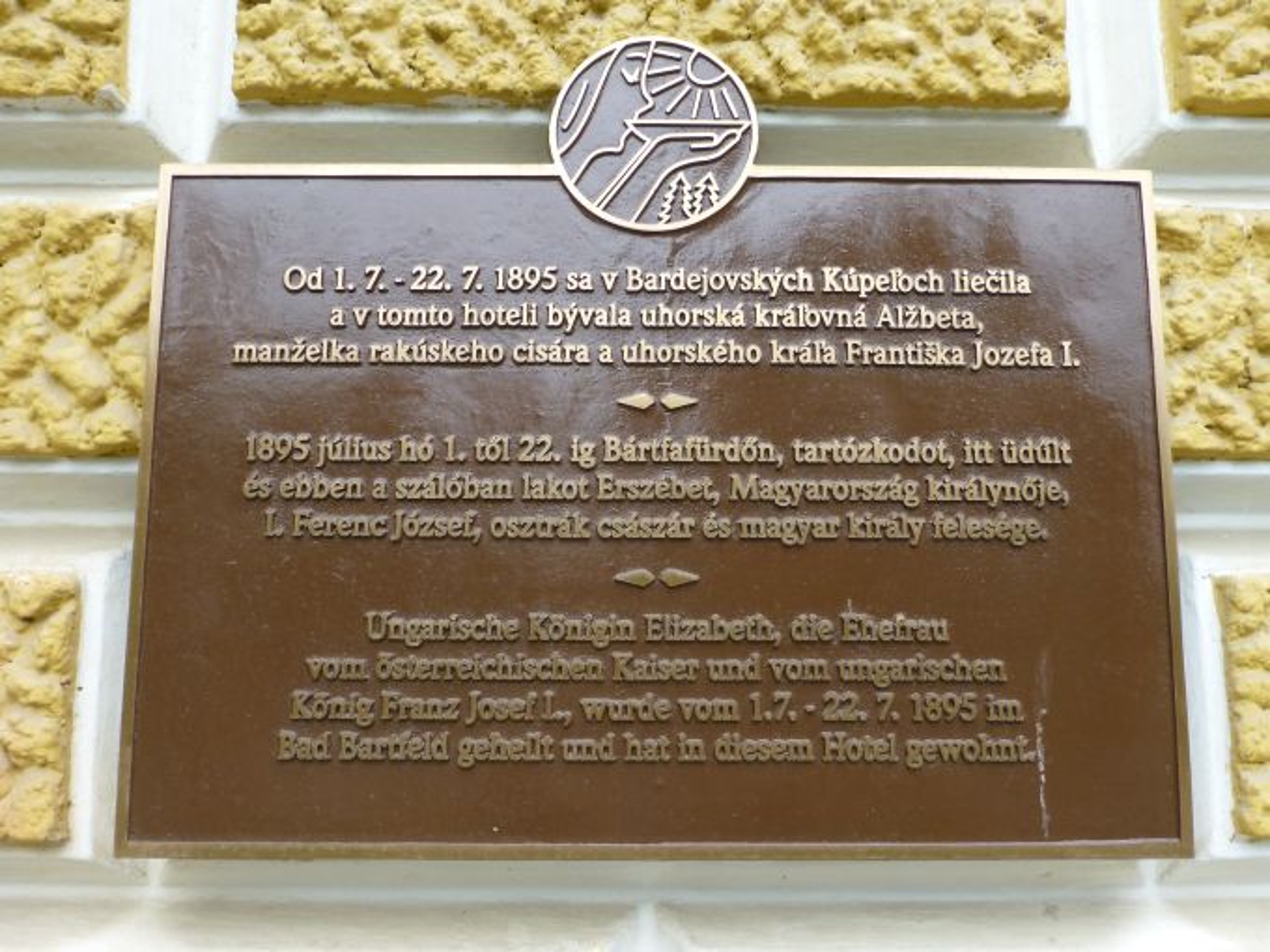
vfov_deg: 46.8
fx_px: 1101
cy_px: 476
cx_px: 635
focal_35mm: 30
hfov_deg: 60.0
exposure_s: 1/60
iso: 160
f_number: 3.6
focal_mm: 5.4
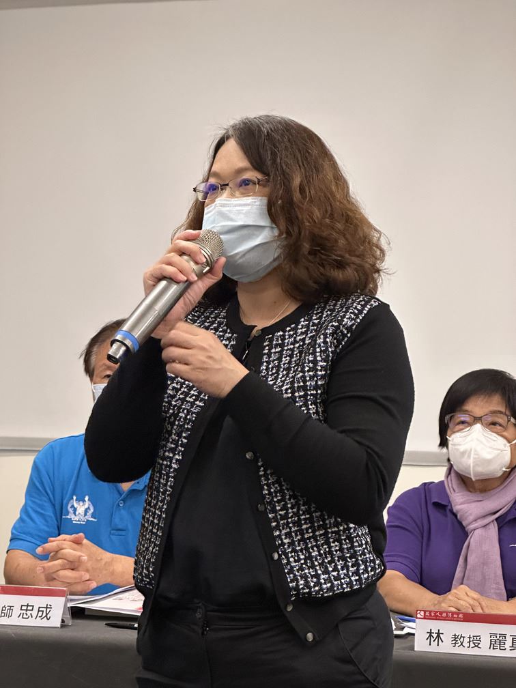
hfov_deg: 19.1
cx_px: 258
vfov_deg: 25.3
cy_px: 344
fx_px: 1530
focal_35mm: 77
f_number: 2.8
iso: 500
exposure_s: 1/60
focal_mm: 9
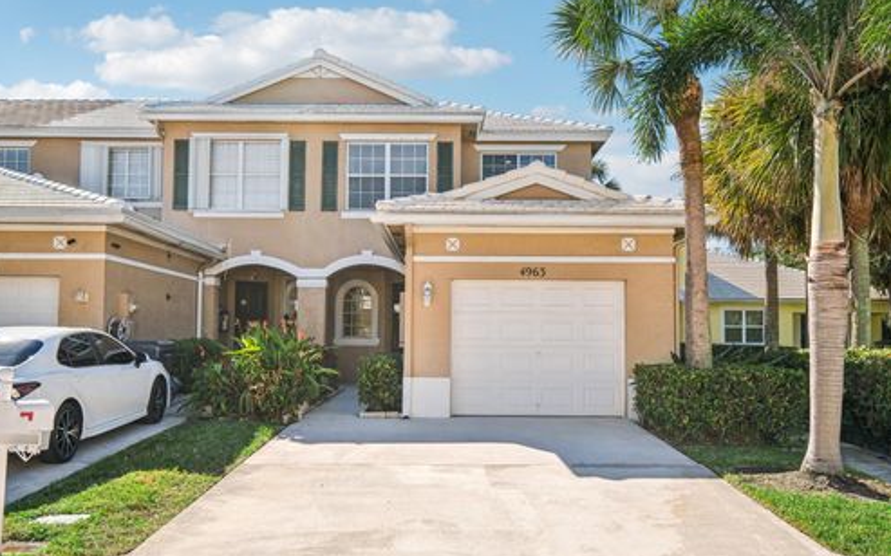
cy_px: 293
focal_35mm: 31
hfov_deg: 61.2
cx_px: 443
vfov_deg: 40.6
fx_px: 753
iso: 800
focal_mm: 20
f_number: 8
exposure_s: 1/1100
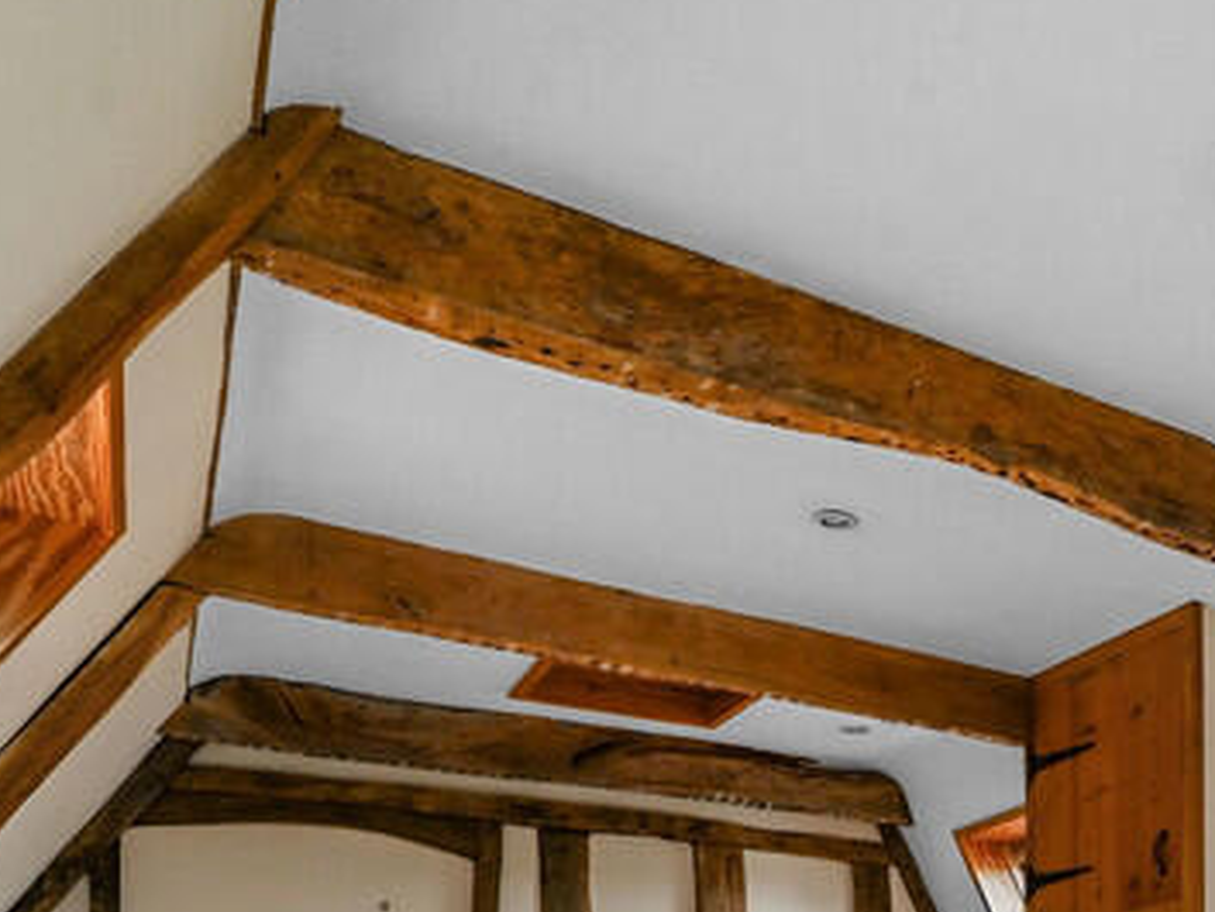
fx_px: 1369
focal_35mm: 39
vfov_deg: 30.2
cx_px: 1129
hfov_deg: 43.1
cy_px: 1148
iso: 400
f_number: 8
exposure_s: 1/5
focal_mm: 14
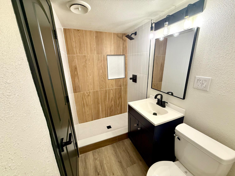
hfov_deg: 102.1
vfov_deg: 85.7
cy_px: 88
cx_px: 118
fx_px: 95
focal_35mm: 14
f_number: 2.2
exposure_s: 1/60
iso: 200
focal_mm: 2.22
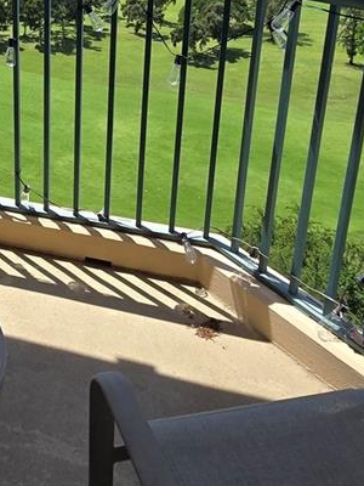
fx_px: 547
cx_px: -21
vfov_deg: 44.2
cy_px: 62
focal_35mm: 39
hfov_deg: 33.0
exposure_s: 1/1884
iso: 50
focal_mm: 2.2
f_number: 2.2
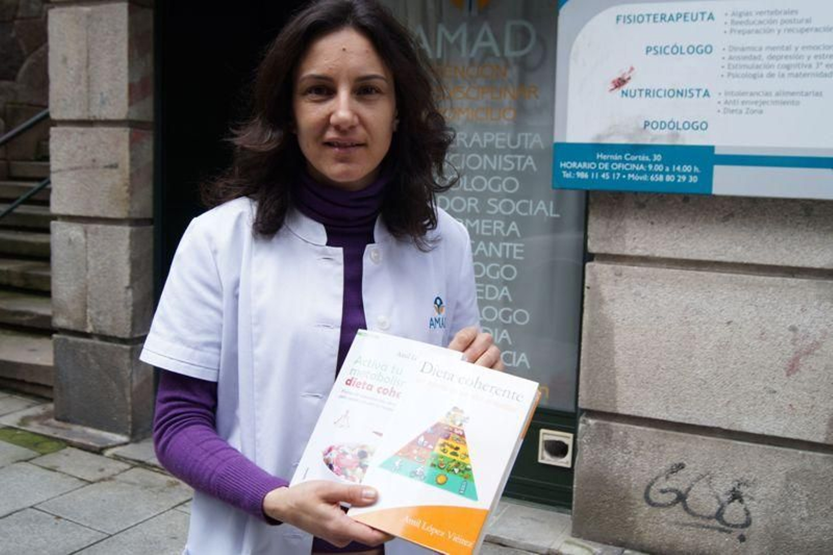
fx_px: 833
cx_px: 416
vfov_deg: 36.9
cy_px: 278
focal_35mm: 36
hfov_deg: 53.1
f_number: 6.3
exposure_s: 1/160
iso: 100
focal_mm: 24
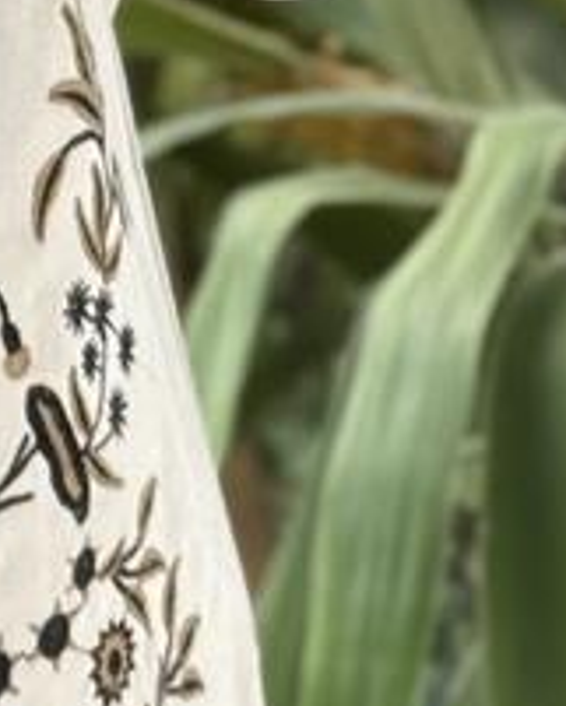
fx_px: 6507
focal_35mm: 311
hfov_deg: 4.9
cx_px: -415
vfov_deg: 6.2
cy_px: -272
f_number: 1.78
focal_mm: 6.76
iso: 80
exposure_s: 1/272
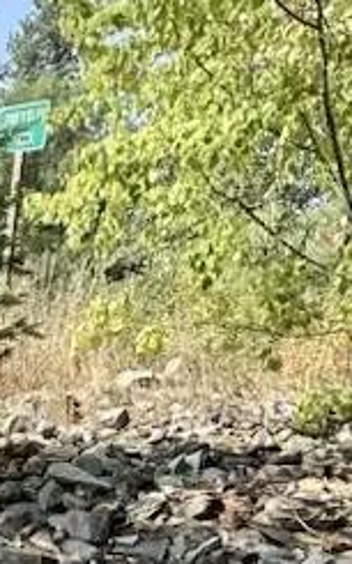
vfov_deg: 29.6
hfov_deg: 17.1
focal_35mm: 62
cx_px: -290
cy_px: 624
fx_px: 952
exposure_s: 1/789
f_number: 2.2
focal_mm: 2.22
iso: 50
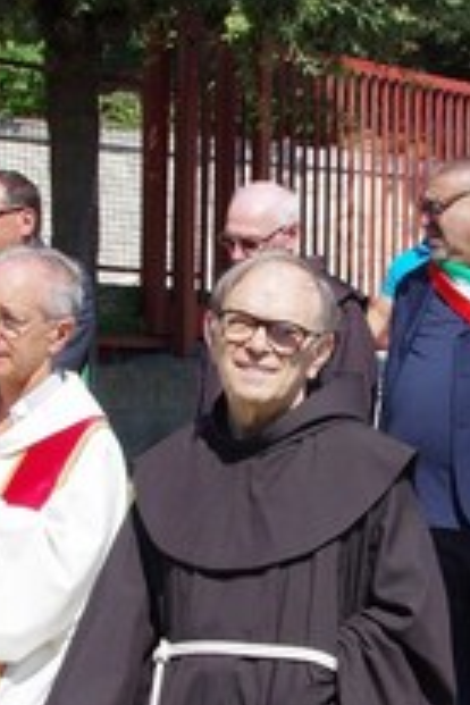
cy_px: 456
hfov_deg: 13.9
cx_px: 313
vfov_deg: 20.8
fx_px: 1919
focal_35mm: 98
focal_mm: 18
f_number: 8
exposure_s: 1/320
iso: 320
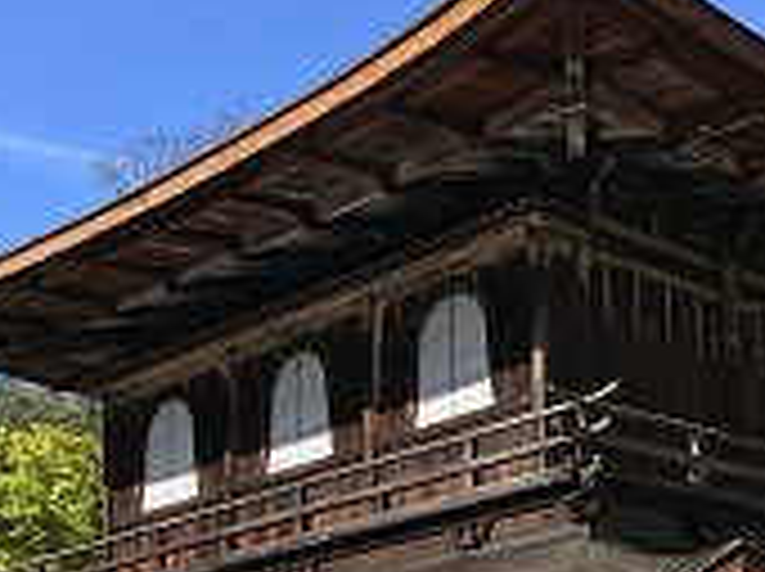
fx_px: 1810
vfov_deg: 17.1
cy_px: 685
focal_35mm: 82
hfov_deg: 23.5
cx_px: 621
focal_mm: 4.15
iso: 25
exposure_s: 1/884
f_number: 2.2
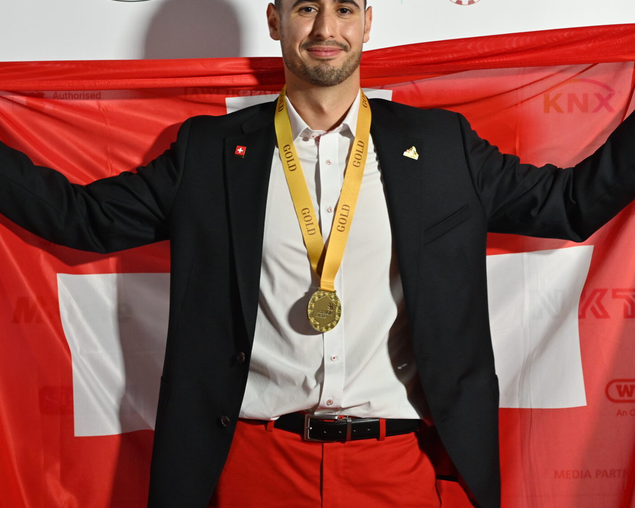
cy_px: 235
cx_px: 282
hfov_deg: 22.2
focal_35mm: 86
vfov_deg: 17.9
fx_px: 1616
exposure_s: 1/200
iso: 1000
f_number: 3.5
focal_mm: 50
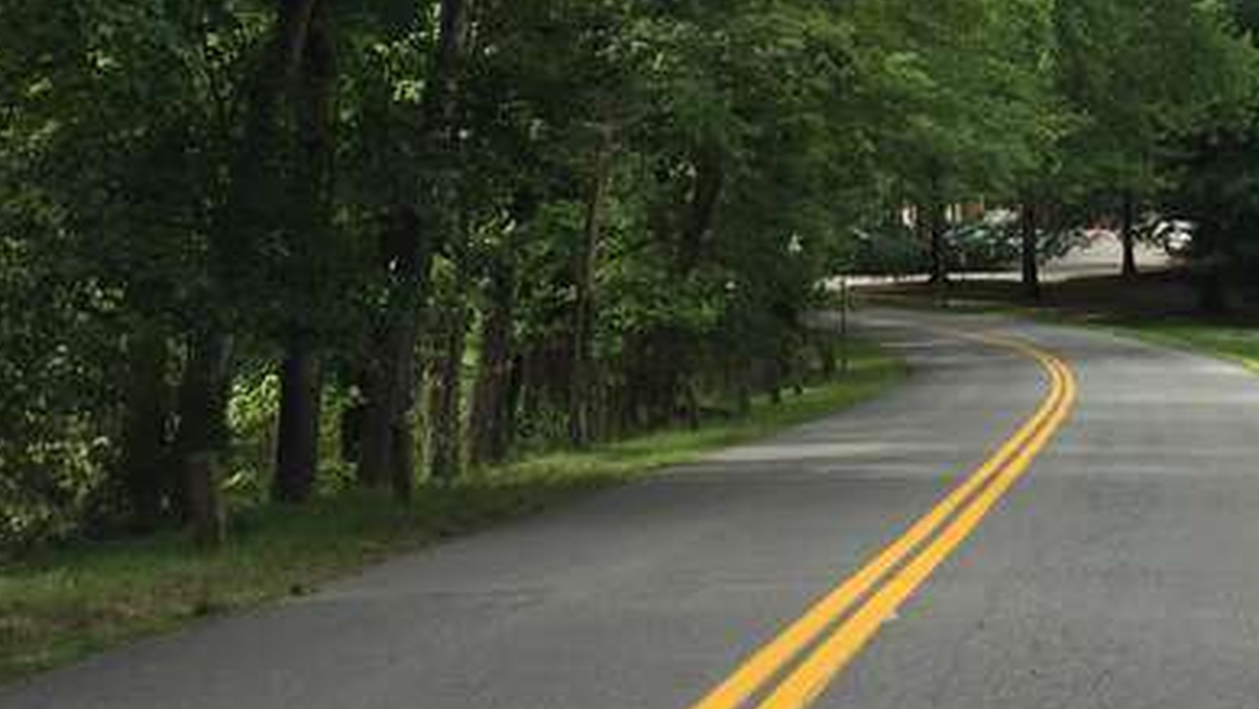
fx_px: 2170
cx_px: 880
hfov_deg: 32.0
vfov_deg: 17.7
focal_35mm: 65
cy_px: -120
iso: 32
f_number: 2.2
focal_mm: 4.15
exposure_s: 1/694
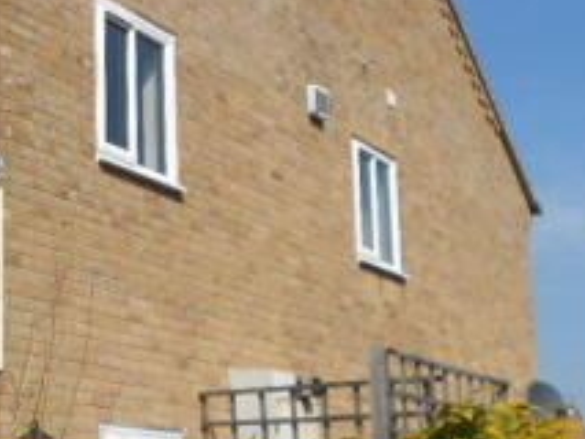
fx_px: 1201
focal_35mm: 71
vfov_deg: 20.6
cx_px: -23
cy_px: 325
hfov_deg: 25.8
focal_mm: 4.6
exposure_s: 1/1250
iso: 80
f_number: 3.2
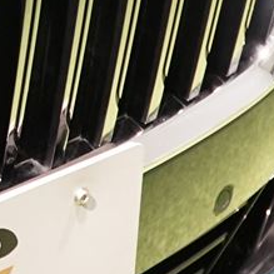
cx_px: -231
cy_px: 79
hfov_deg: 9.8
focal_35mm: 169
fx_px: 1513
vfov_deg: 10.3
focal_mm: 23
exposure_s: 1/60
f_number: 4
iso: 1600
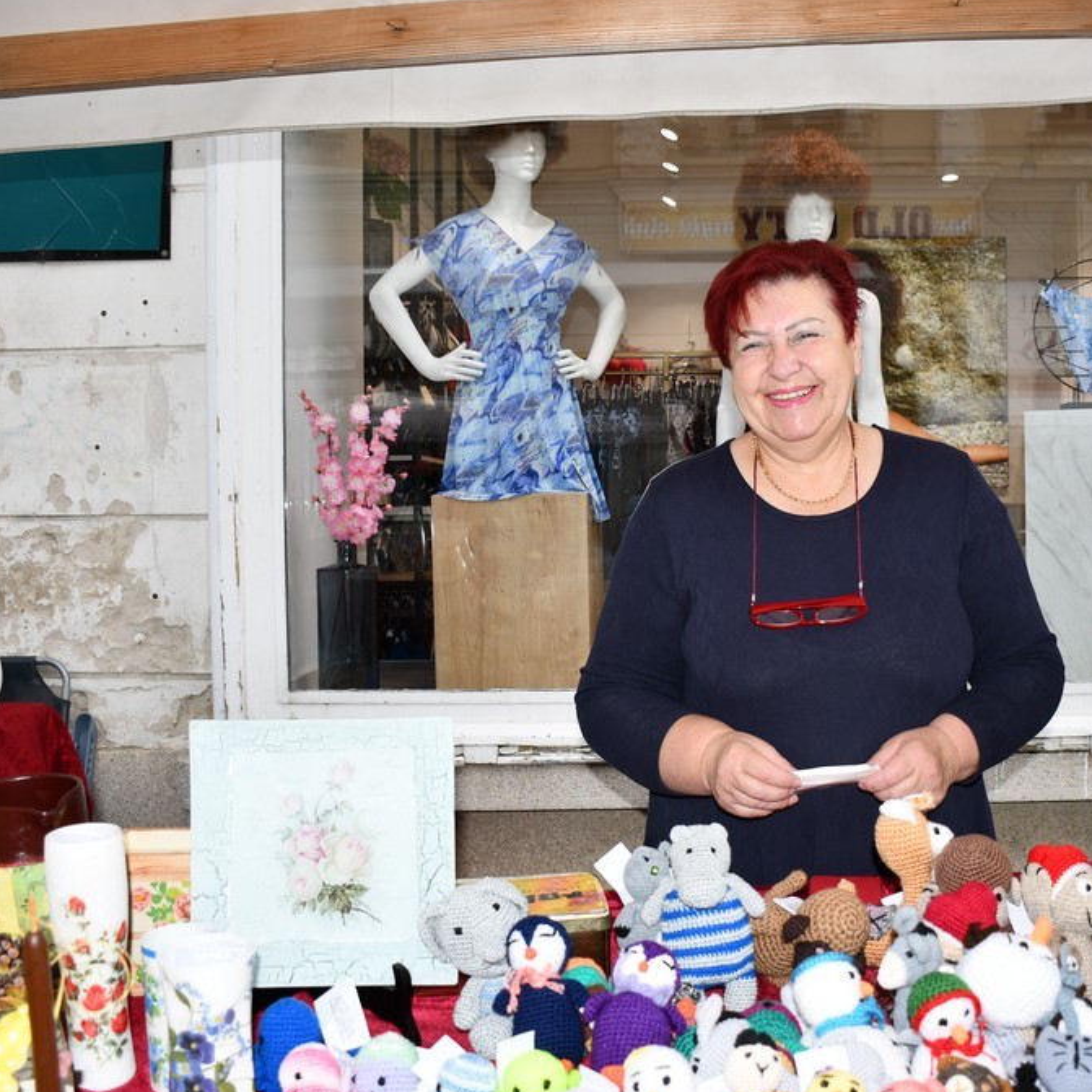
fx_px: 1249
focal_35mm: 35
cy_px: 549
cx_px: 670
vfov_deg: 47.2
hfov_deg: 46.9
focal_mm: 18
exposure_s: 1/250
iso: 110
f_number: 3.5
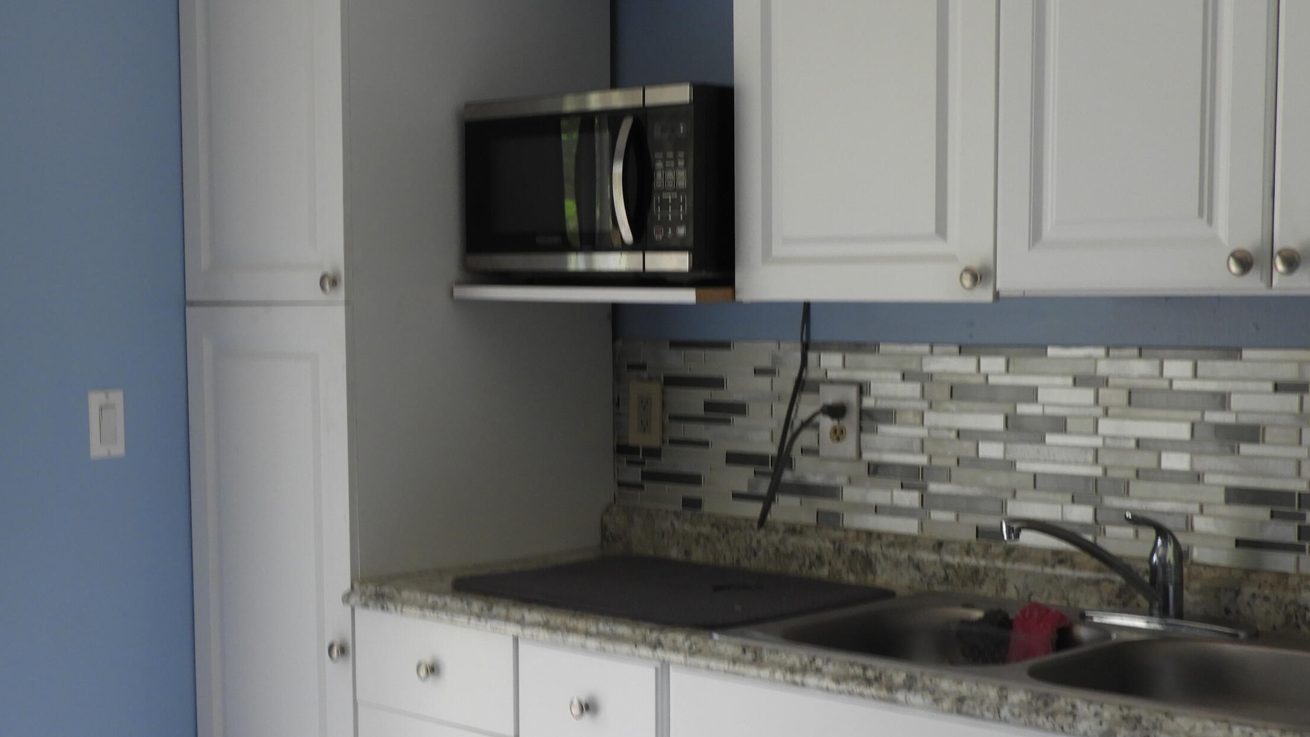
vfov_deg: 23.0
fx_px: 1806
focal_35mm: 52
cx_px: 535
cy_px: 453
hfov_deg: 39.7
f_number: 4.2
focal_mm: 6.3
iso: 110
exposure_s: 1/30
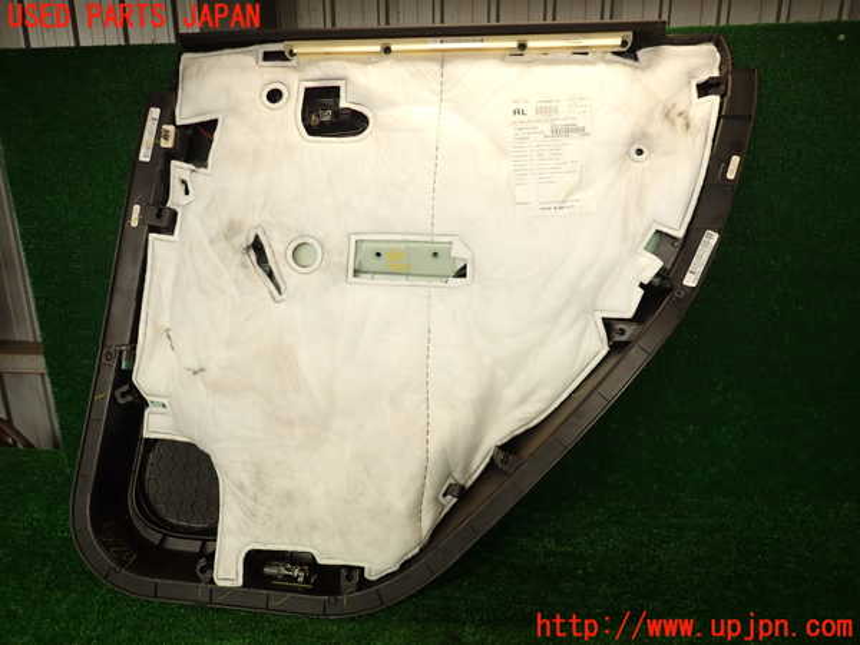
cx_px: 430
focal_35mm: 25
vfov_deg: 54.9
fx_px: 621
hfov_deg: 69.4
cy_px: 322
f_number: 2
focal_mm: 4.5
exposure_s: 1/80
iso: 100
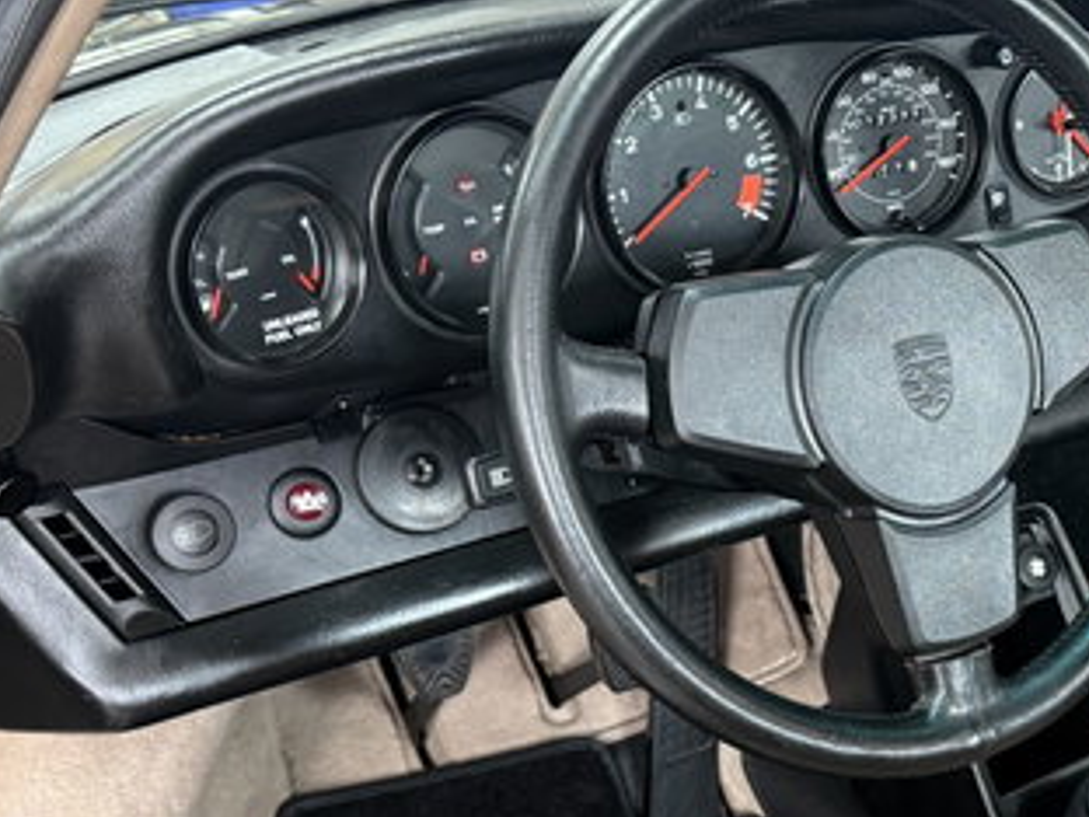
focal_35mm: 59
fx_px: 1856
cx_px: 974
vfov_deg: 24.8
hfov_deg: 31.2
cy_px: 471
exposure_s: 1/60
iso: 400
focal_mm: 6.76
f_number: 1.78
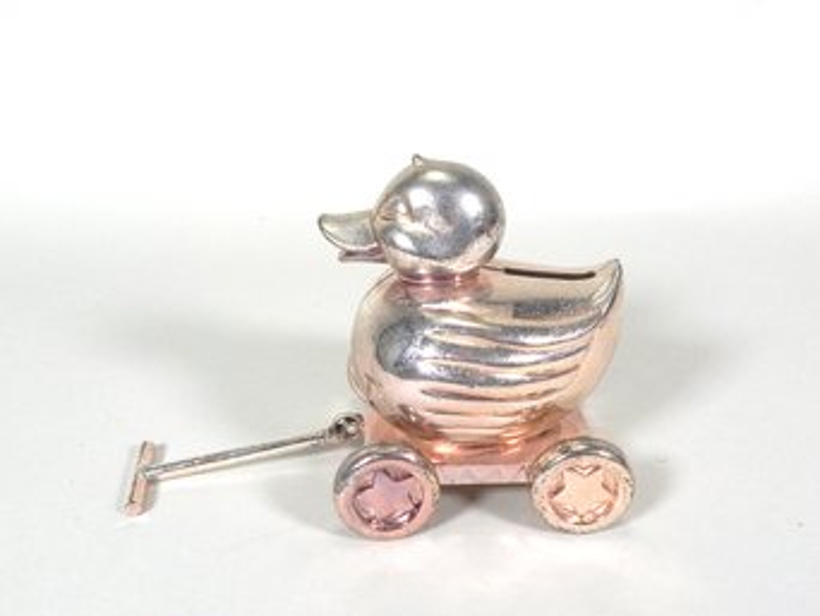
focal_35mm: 22
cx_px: 410
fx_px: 522
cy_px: 308
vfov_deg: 61.1
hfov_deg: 76.3
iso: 125
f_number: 3
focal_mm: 4
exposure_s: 1/100
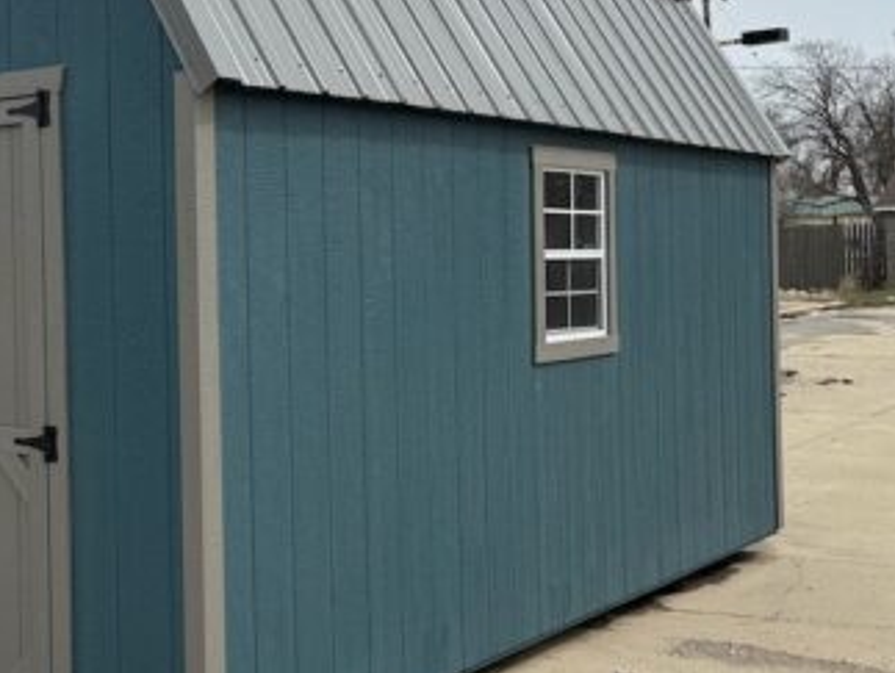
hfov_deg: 33.0
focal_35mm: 57
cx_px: 211
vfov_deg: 25.6
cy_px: 258
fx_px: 1475
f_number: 1.78
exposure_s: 1/6410
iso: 80
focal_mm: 6.76
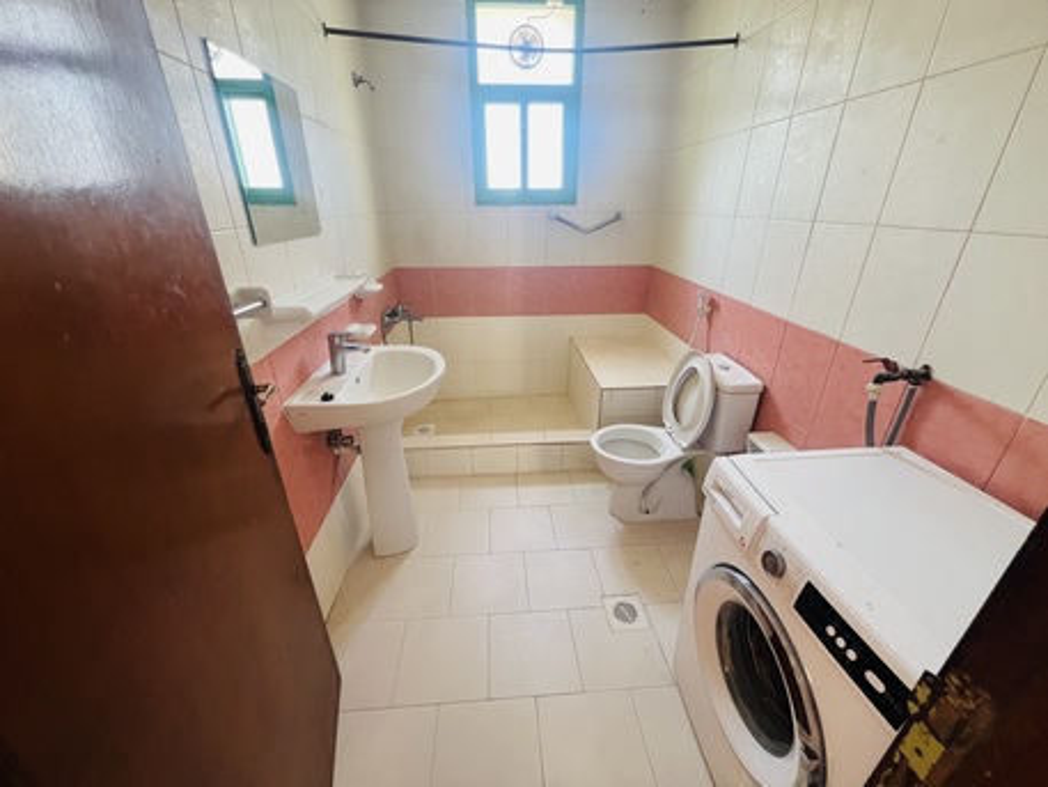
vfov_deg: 89.9
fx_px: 394
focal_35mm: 13
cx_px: 524
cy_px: 394
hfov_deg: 106.2
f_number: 1.8
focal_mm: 1.57
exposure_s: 1/99
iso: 200
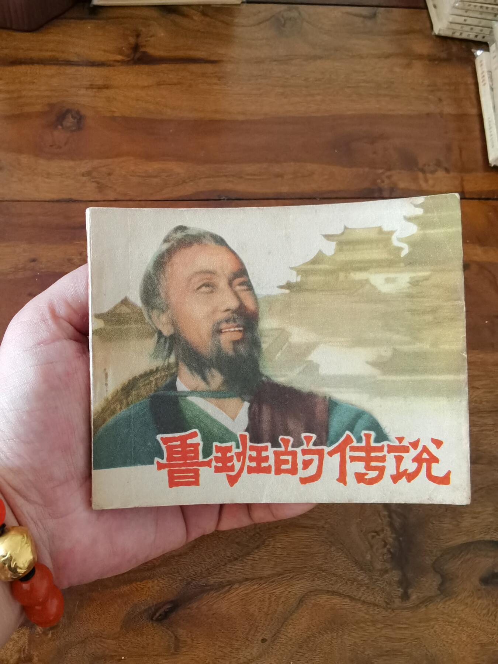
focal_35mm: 27
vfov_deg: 65.3
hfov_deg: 51.4
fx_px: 518
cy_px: 332
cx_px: 249
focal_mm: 2.26
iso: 160
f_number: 2.2
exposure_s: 1/60
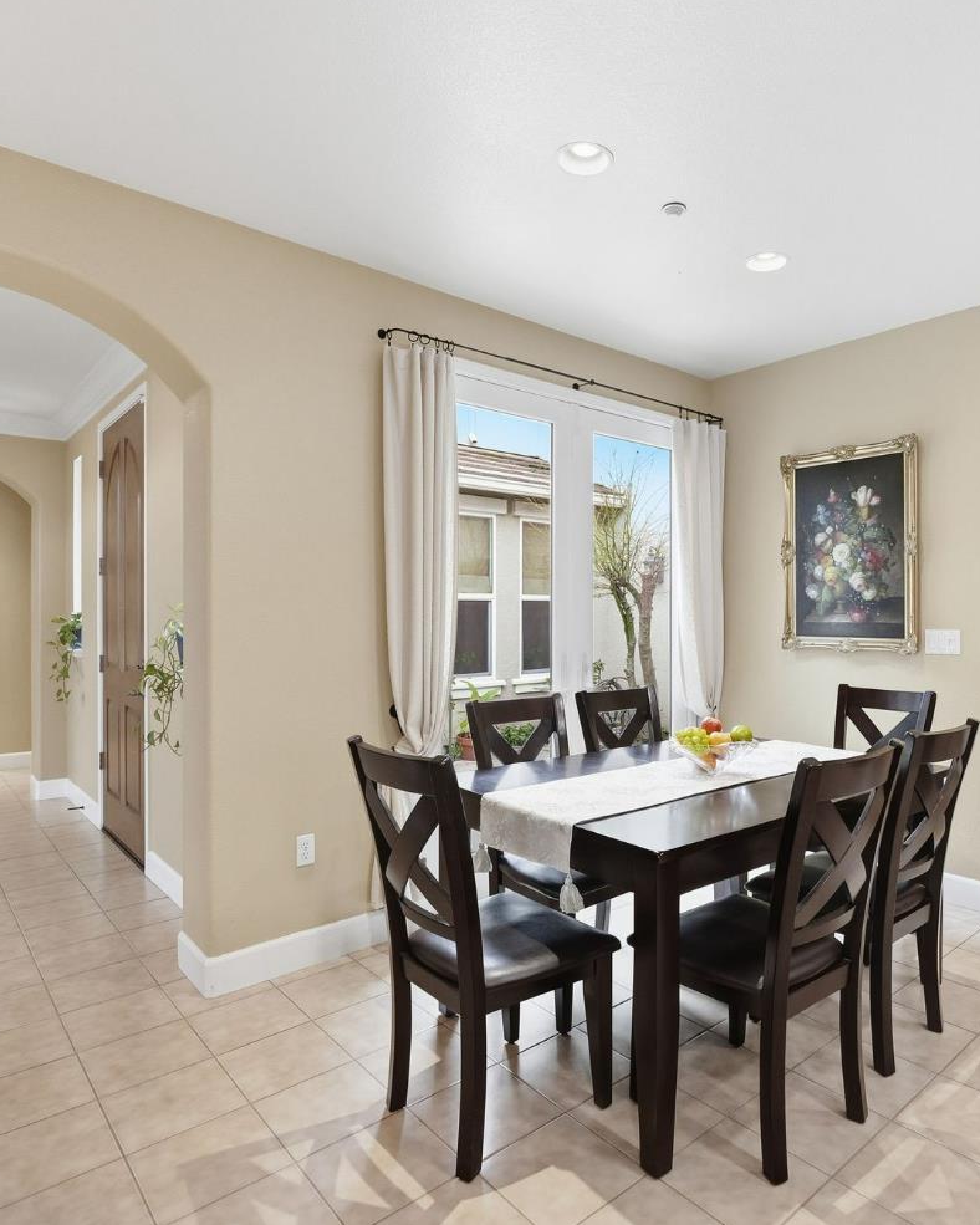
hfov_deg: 67.3
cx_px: 594
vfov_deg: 80.4
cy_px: 606
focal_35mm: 20
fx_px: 725
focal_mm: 14
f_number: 5.6
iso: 200
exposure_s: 1/60
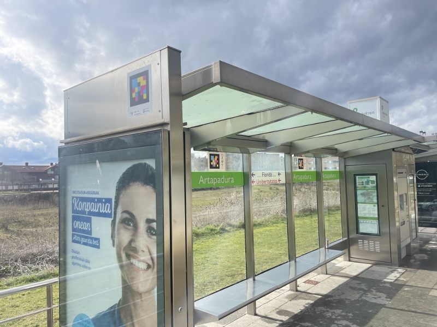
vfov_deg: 53.1
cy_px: 164
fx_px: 328
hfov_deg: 67.3
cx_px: 218
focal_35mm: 26
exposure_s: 1/2174
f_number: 1.6
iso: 32
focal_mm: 4.2
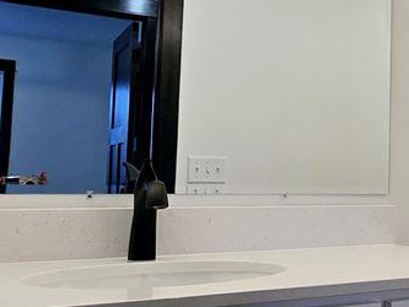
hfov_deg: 33.7
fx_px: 591
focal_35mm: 50
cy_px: 120
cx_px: 440
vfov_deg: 29.0
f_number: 2.2
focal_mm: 2.2
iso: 80
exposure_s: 1/120
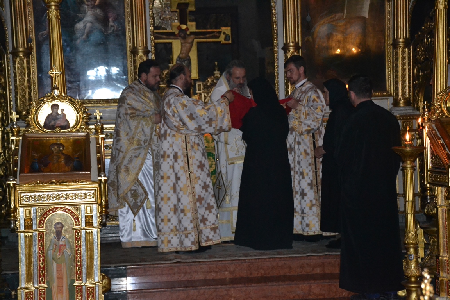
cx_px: 225
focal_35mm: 72
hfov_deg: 28.1
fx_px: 900
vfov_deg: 18.9
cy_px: 150
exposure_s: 1/60
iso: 3200
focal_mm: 48
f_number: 4.8
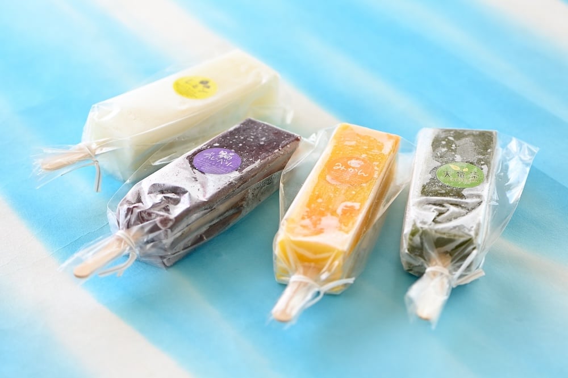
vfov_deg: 13.0
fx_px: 1656
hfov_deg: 19.5
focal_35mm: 105
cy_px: 189
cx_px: 284
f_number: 5.6
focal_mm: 105
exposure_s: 1/320
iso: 400
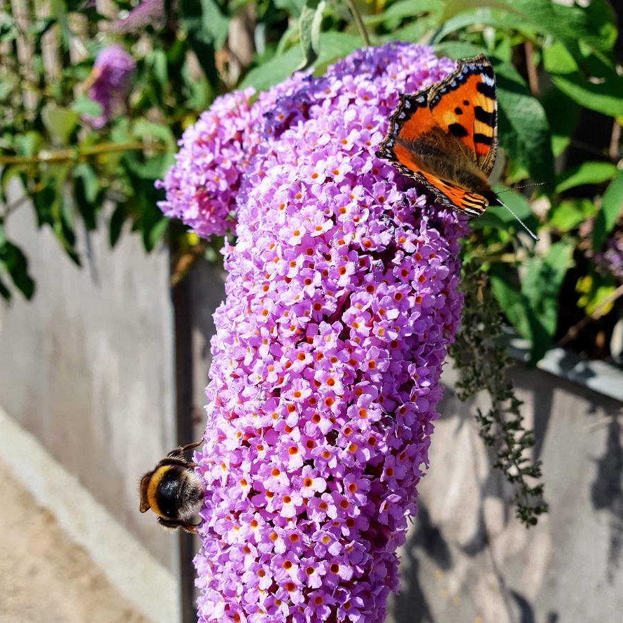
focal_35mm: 31
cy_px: 335
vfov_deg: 52.5
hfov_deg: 52.5
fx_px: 631
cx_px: 312
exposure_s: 1/1196
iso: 50
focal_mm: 4.3
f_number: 2.4
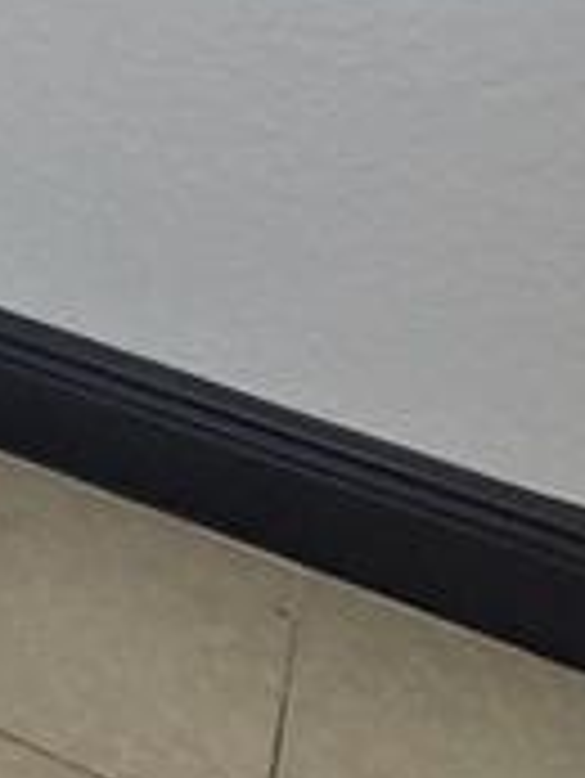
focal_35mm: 90
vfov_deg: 15.3
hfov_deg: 11.3
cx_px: -1094
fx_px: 2025
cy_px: -962
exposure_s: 1/122
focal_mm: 2.2
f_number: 2.2
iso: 50
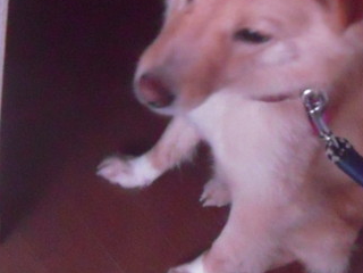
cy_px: 60
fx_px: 734
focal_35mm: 70
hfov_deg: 27.6
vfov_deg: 20.8
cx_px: 235
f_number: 2.7
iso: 1600
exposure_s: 1/6
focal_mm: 5
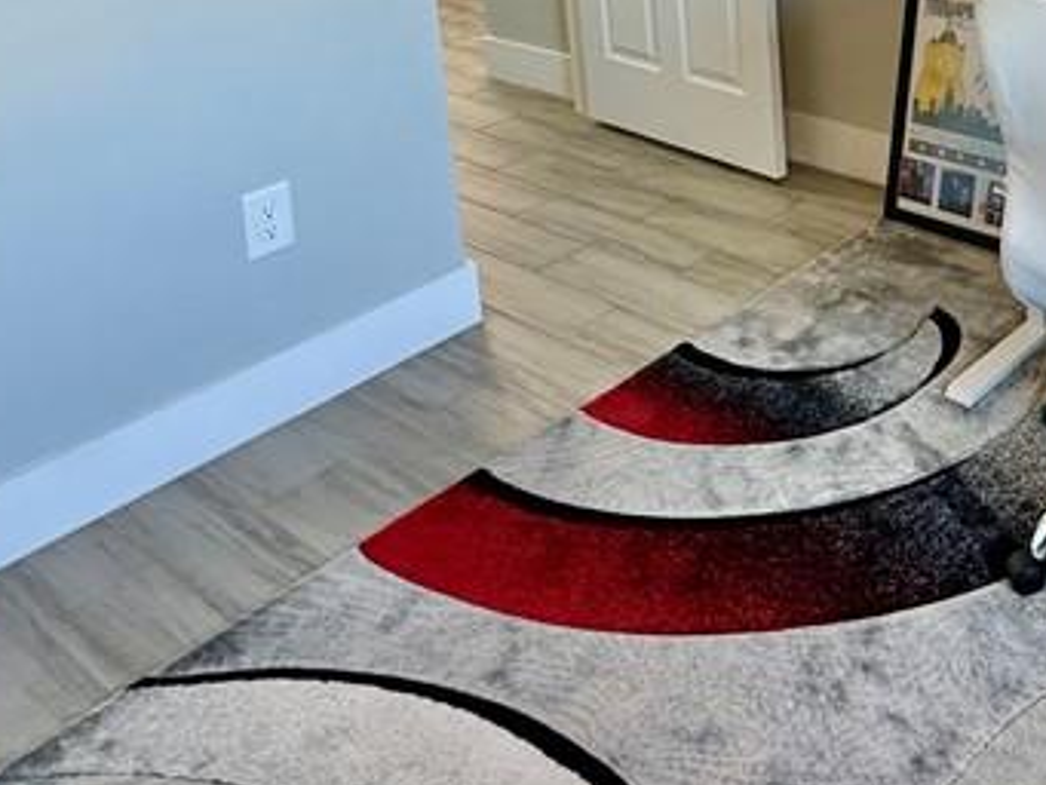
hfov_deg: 39.7
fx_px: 1270
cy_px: -153
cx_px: 1037
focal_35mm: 42
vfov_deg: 29.6
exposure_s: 1/60
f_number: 2.2
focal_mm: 2.22
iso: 160
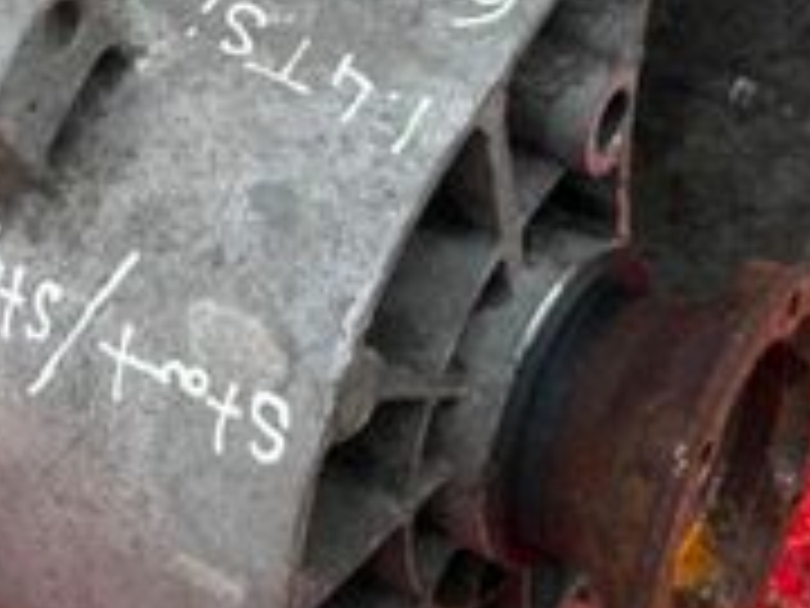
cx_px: 306
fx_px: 1872
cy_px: -23
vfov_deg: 17.9
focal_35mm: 80
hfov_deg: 24.4
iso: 80
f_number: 1.78
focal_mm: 6.86
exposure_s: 1/745
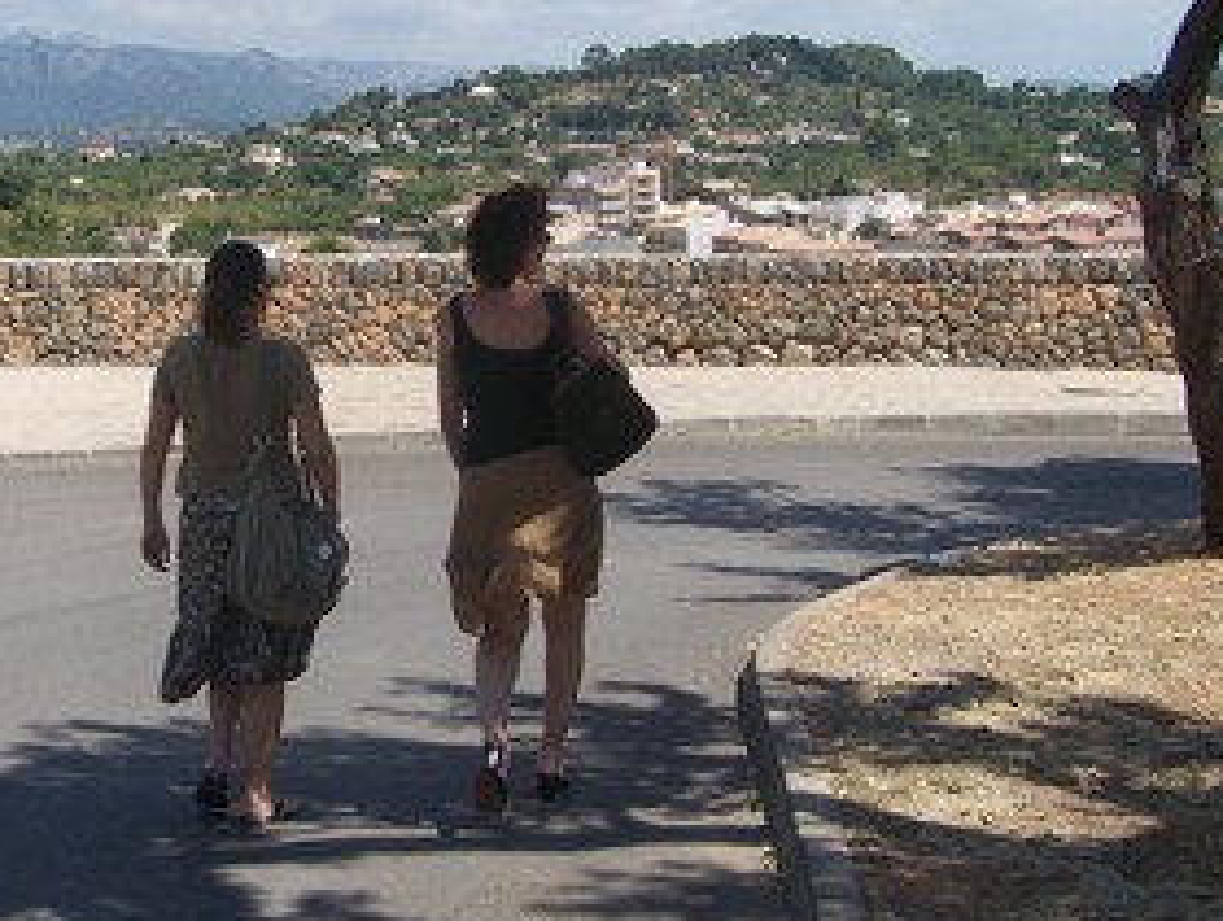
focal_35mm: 61
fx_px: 2159
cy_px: 349
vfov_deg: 24.0
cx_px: 345
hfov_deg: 31.2
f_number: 4
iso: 80
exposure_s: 1/800
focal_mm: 6.3
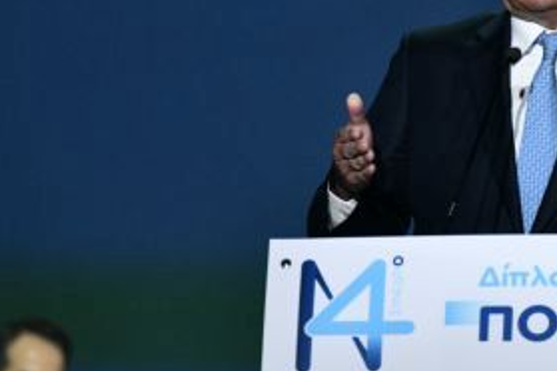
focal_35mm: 689
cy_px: 37
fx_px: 10660
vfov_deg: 2.0
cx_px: 477
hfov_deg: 3.0
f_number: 7.1
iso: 4000
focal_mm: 300
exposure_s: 1/400
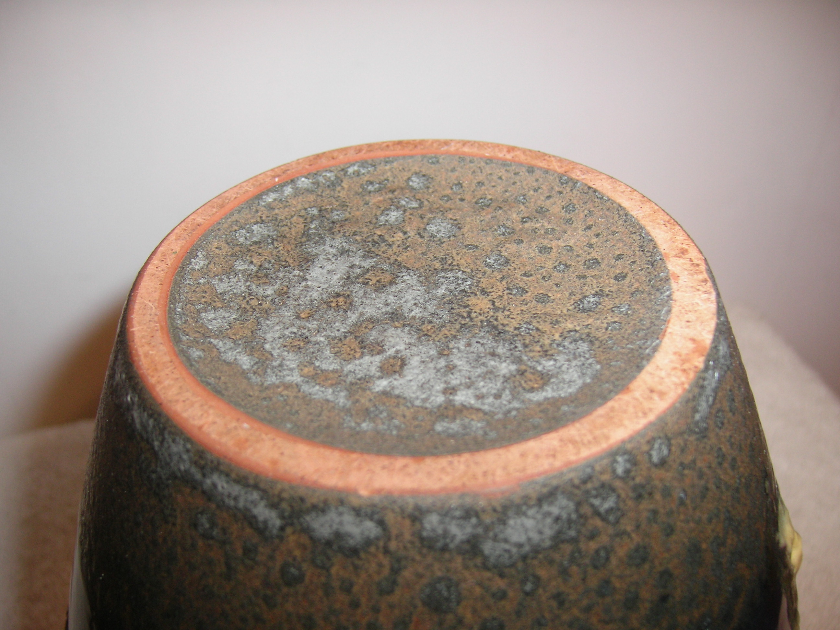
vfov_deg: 39.7
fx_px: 874
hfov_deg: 51.4
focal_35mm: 36
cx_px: 420
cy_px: 315
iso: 100
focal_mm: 60
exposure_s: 1/60
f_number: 2.8
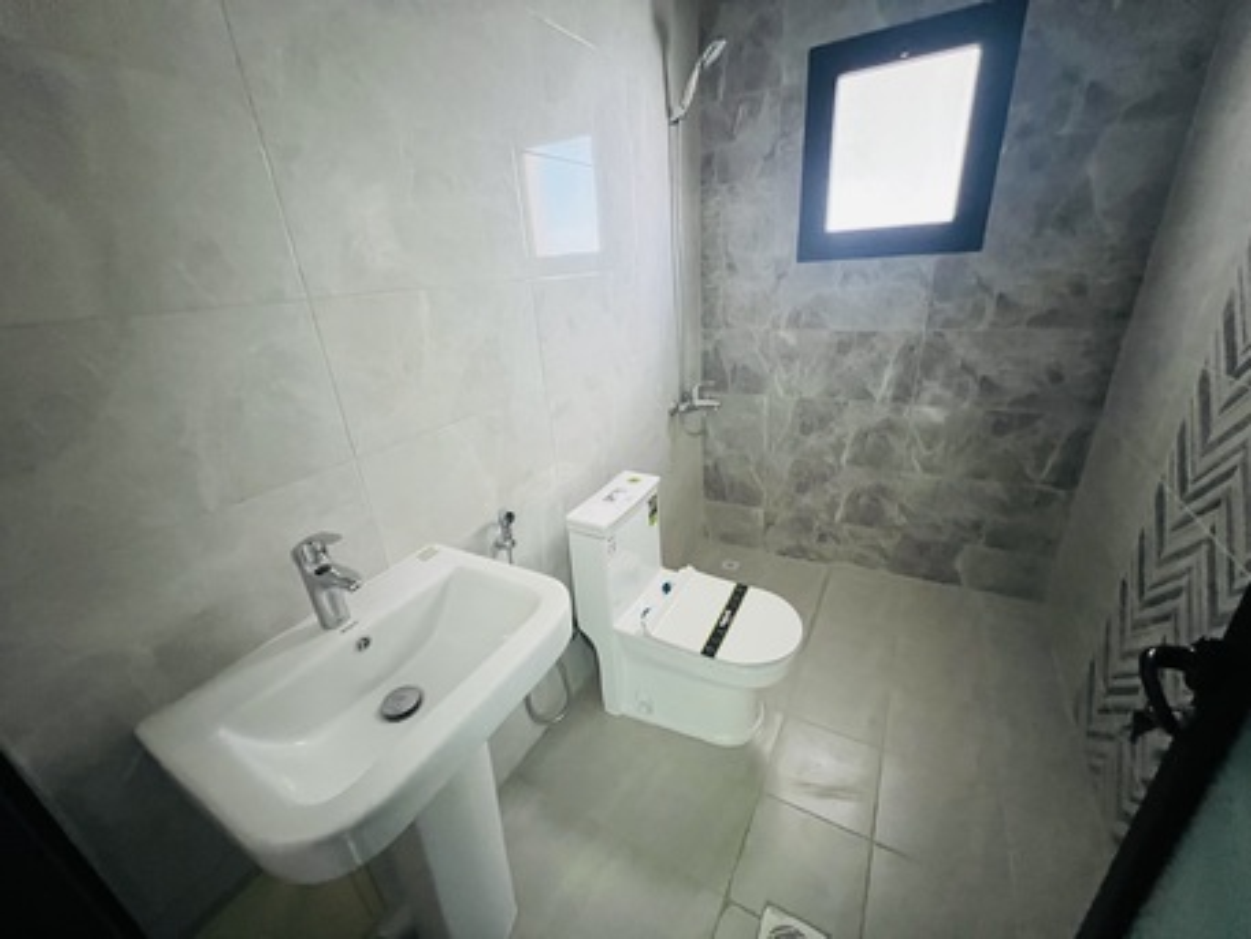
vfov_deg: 89.9
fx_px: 470
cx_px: 626
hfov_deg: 106.2
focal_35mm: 13
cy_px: 470
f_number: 1.8
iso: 1000
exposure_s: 1/48
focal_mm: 1.57
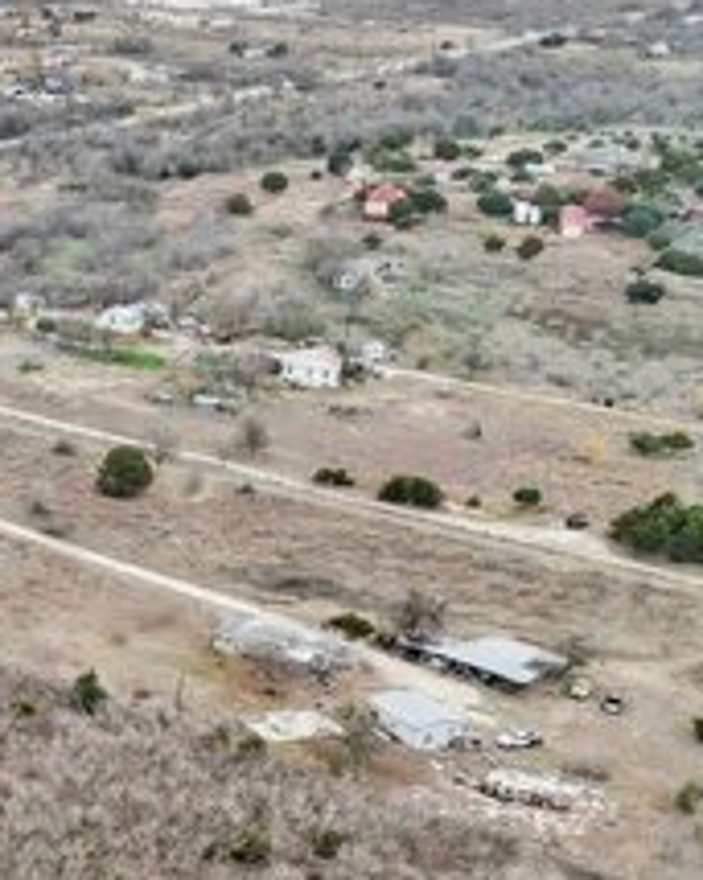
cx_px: -514
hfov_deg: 18.0
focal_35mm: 70
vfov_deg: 27.0
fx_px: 1822
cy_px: 567
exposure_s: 1/1500
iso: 200
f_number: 1.8
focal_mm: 8.7
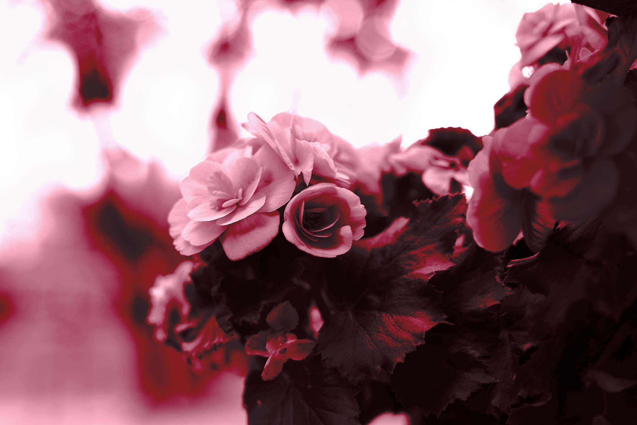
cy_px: 212
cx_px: 318
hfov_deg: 39.6
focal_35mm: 50
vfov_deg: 27.0
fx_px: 885
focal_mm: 50
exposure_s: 1/50
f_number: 2.8
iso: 100
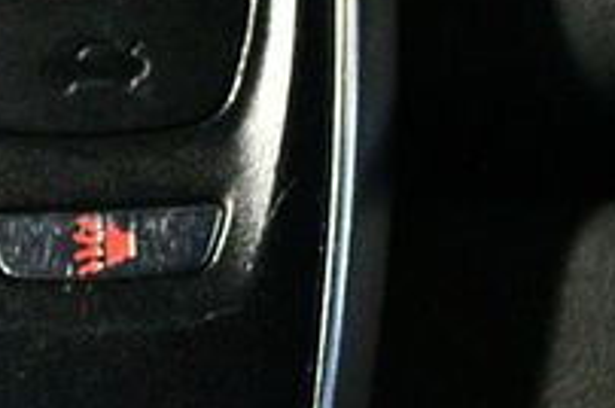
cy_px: 189
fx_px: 2814
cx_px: 49
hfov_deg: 12.4
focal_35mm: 165
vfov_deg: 8.3
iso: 12800
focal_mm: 35
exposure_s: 1/50
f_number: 5
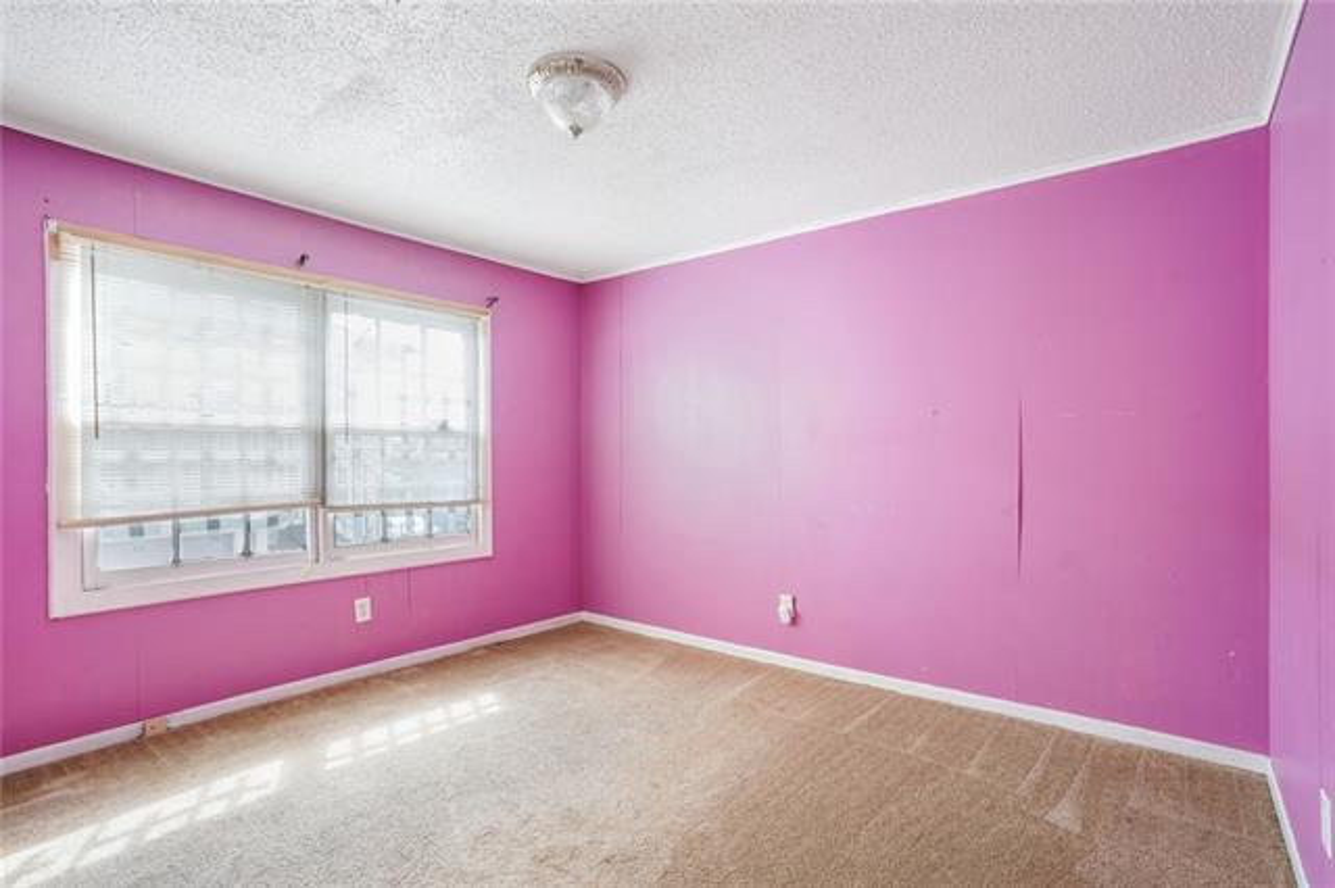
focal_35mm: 17
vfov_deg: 70.4
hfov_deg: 93.3
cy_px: 444
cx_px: 668
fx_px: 630
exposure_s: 1/6
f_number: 11
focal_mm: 17
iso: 800
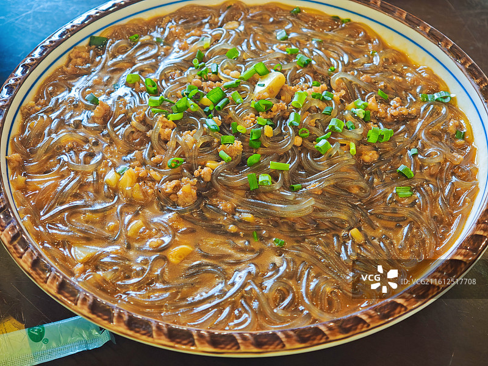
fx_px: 846
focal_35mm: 60
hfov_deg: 32.2
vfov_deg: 24.4
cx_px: 244
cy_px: 183
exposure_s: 1/50
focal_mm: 9
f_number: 2
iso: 640
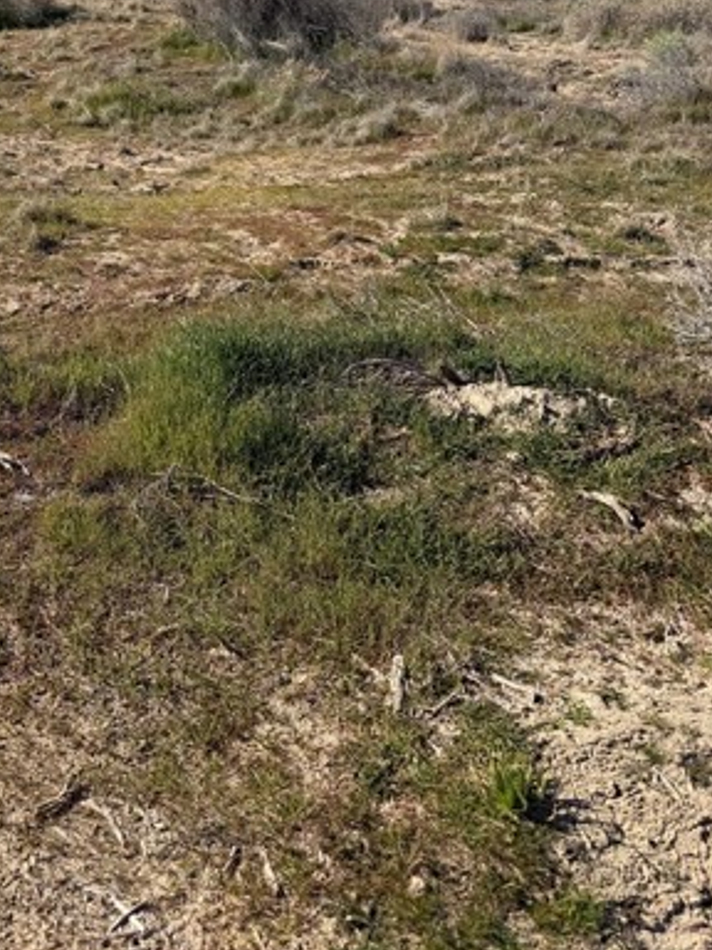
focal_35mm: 40
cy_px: 267
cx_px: 131
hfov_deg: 34.7
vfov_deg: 45.6
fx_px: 1097
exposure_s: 1/5319
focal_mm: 6.76
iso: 80
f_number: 1.78
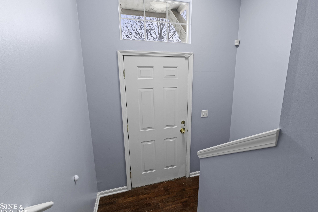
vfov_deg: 70.3
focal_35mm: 17
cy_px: 98
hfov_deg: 93.0
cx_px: 174
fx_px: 150
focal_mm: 10
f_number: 7.1
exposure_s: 1
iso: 500
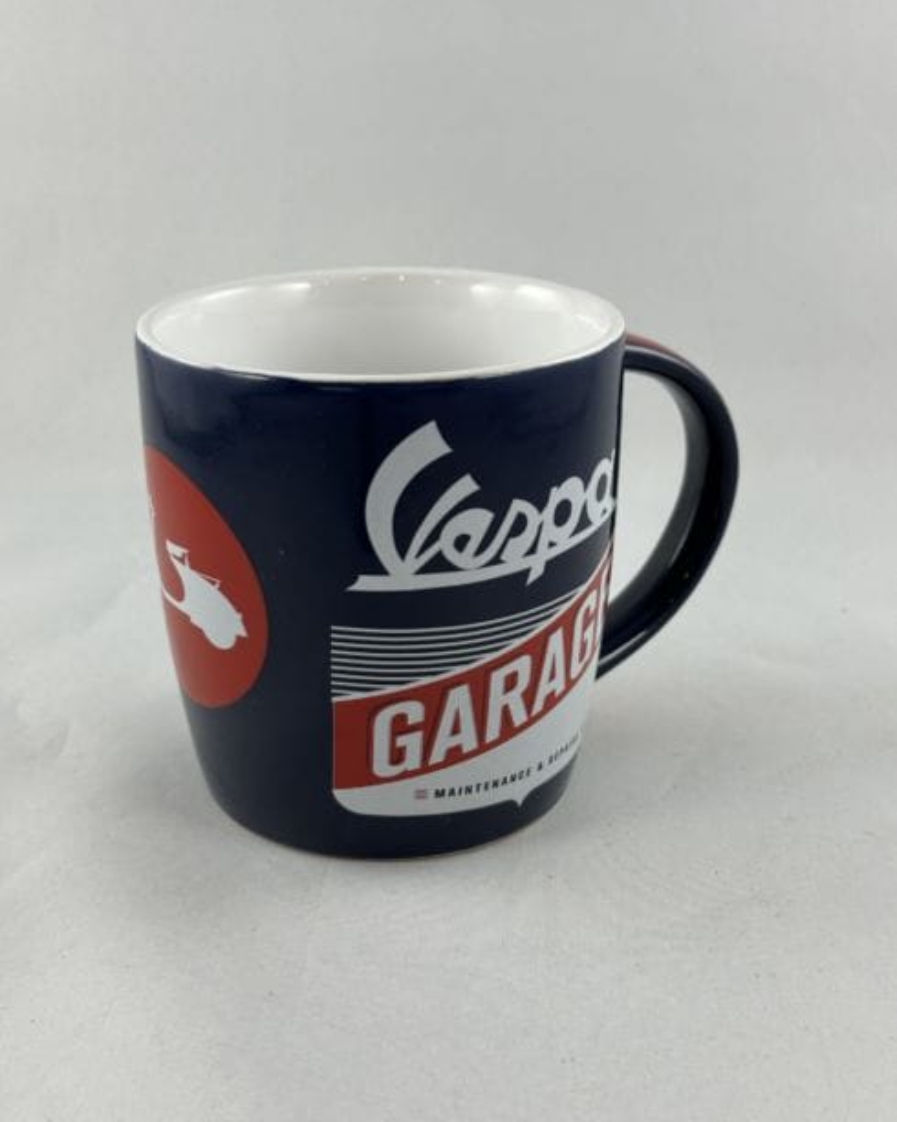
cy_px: 576
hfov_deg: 29.7
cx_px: 443
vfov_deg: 36.7
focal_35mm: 51
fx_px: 1693
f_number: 1.78
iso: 64
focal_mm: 6.86
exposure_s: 1/100
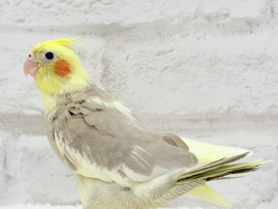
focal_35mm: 52
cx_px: 139
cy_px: 104
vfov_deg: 28.0
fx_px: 418
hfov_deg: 36.8
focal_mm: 5.96
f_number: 1.6
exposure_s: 1/50
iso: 40
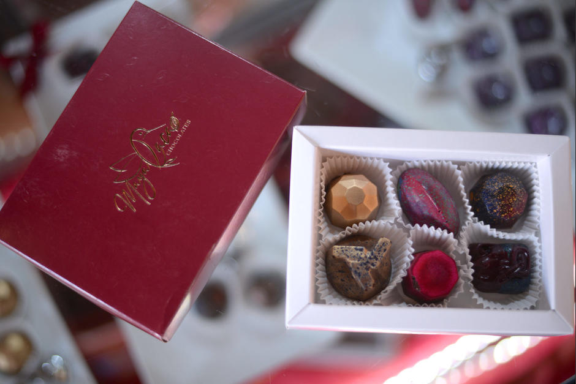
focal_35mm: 50
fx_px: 800
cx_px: 288
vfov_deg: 27.0
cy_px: 192
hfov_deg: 39.6
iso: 200
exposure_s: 1/125
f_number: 1.8
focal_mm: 50
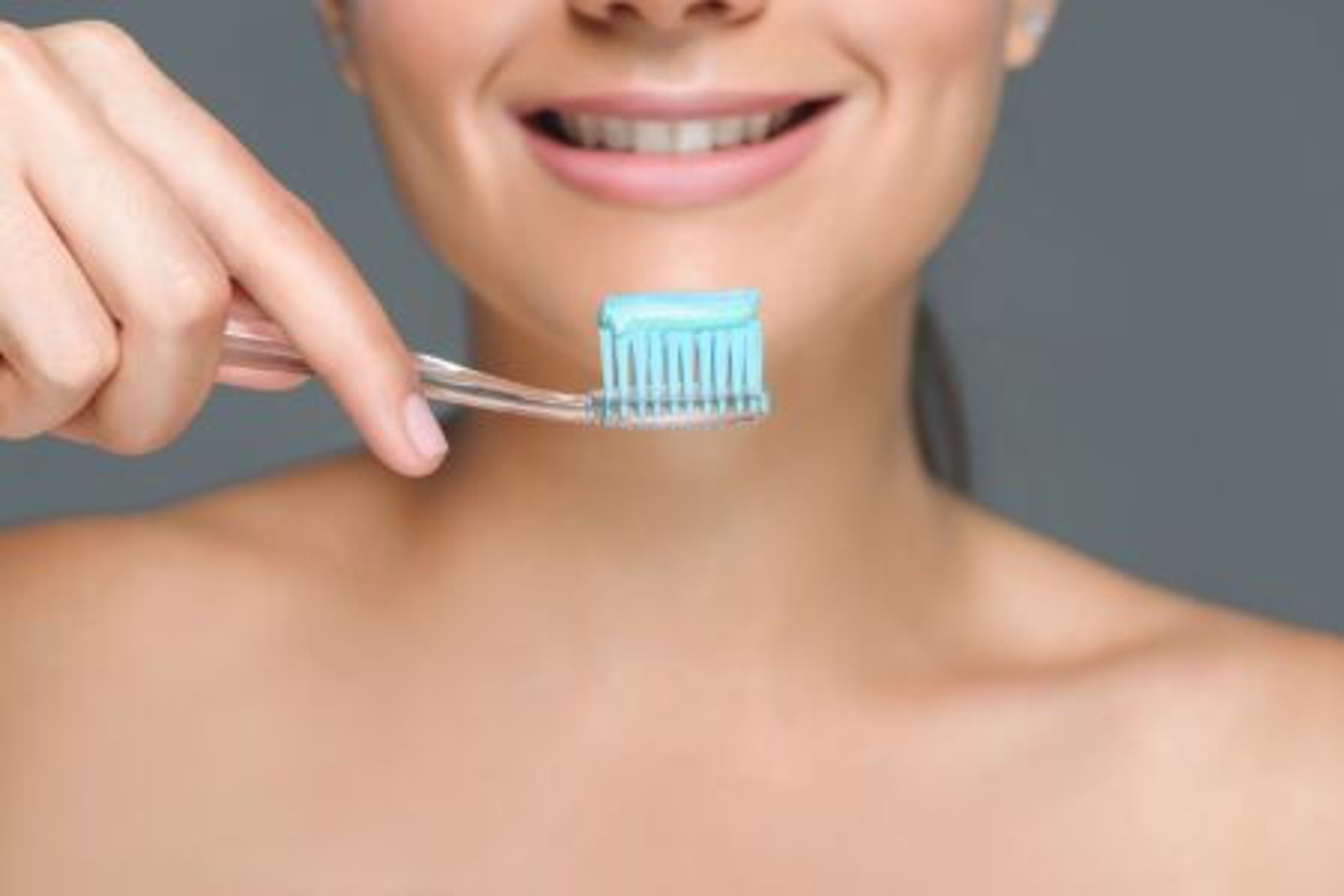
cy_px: 448
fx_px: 3920
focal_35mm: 105
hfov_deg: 19.5
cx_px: 672
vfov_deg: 13.0
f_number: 7.1
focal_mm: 105
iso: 100
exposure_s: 1/160
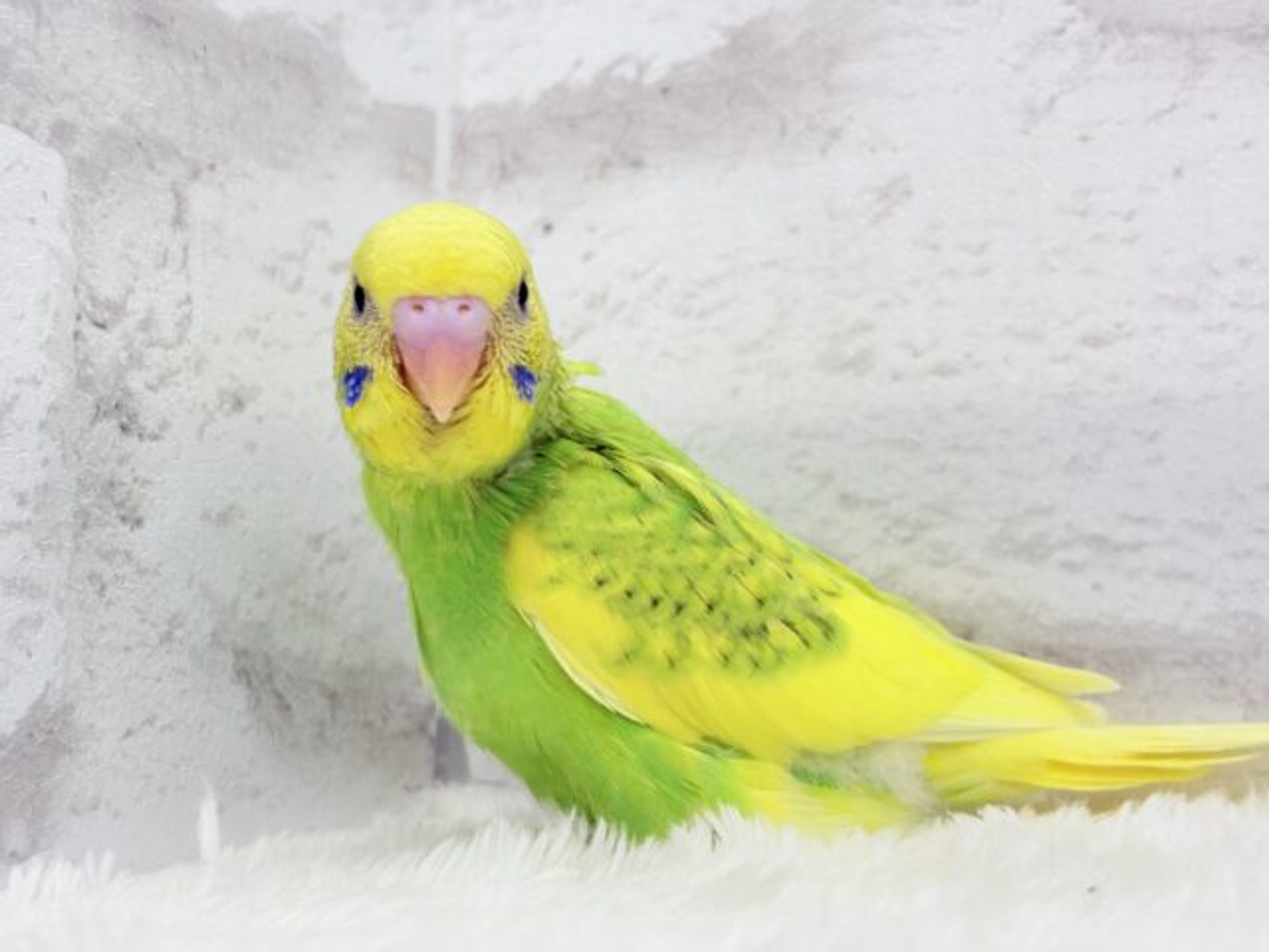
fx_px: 1906
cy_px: 476
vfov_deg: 28.0
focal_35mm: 52
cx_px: 634
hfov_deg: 36.8
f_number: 1.6
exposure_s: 1/50
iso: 32
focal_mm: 5.96
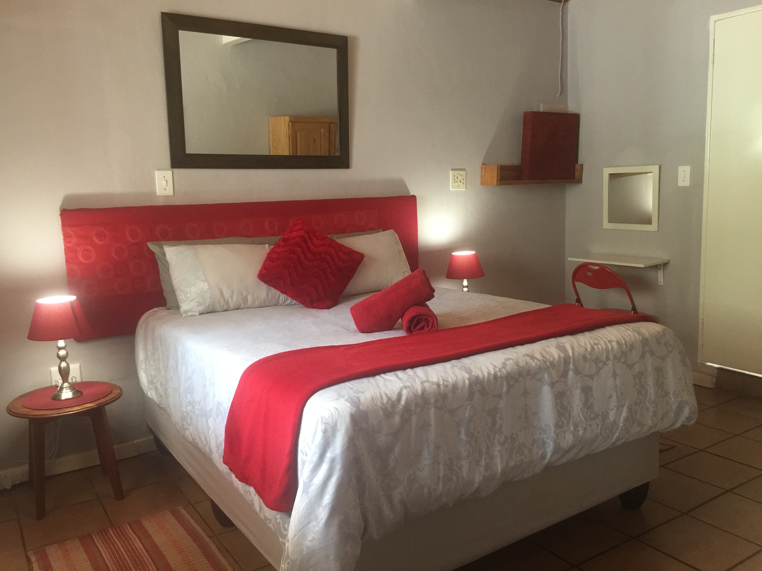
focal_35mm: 29
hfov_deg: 61.7
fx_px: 638
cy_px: 286
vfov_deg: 48.2
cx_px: 381
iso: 100
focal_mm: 4.15
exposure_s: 1/17
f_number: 2.2
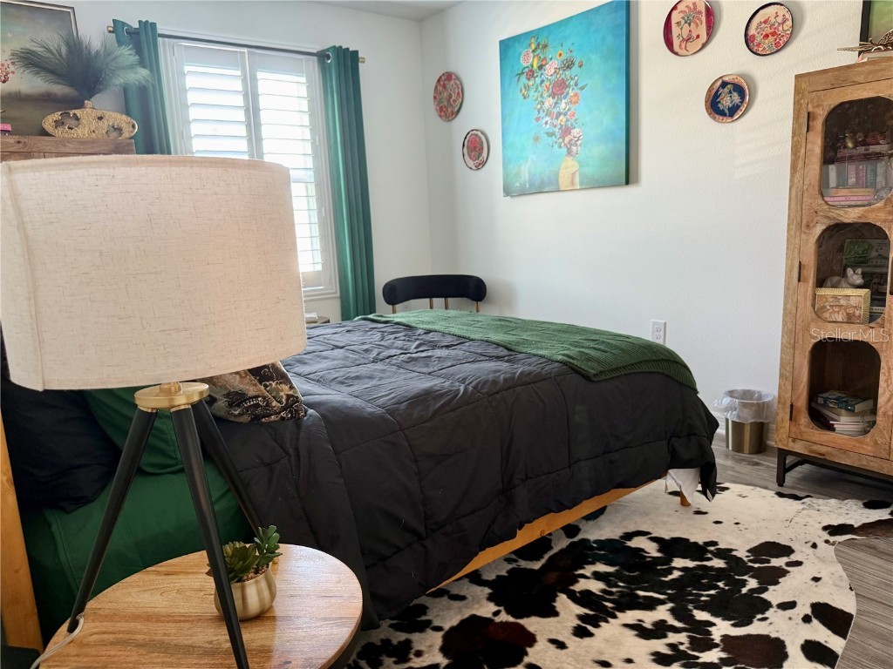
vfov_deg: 56.8
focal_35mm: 24
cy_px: 334
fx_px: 619
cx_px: 446
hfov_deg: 71.6
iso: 200
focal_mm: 6.76
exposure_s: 1/60
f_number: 1.78
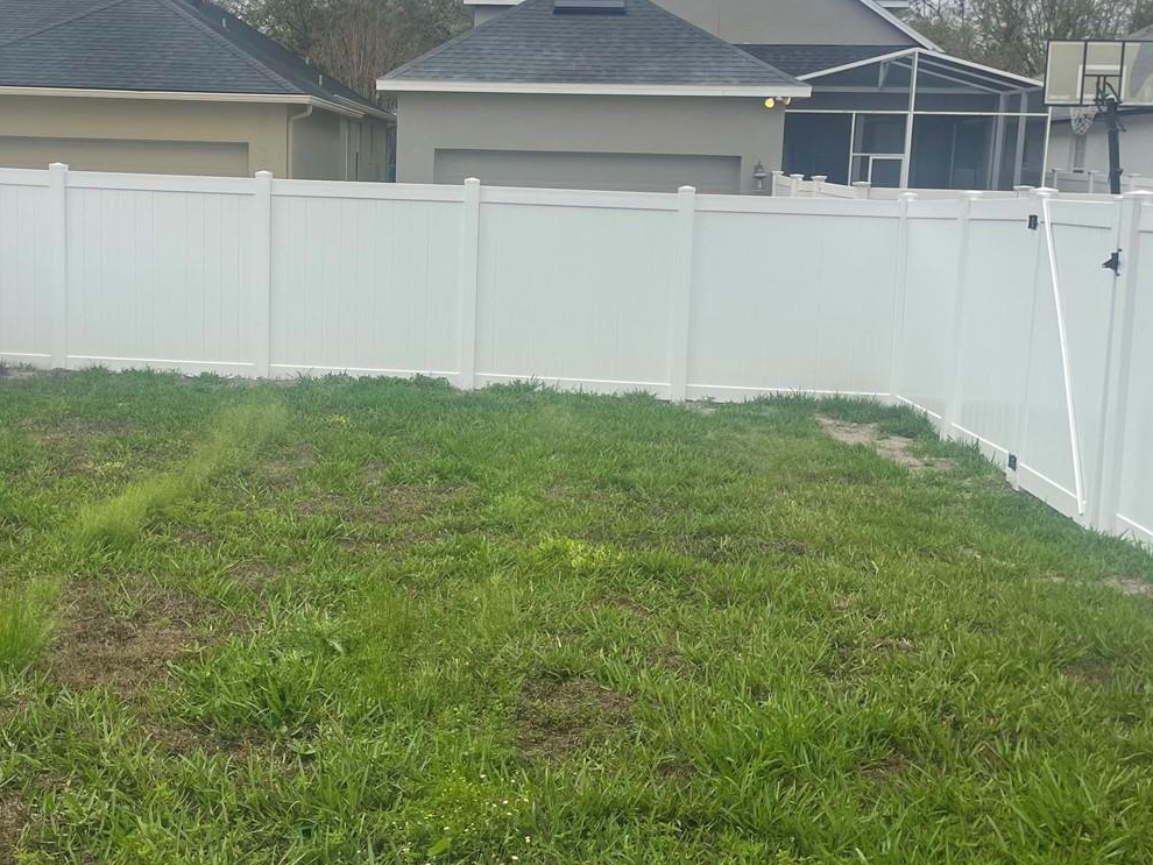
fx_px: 1399
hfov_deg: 44.4
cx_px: 424
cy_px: 348
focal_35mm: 42
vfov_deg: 34.3
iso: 32
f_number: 1.6
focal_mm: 4.2
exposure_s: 1/4000
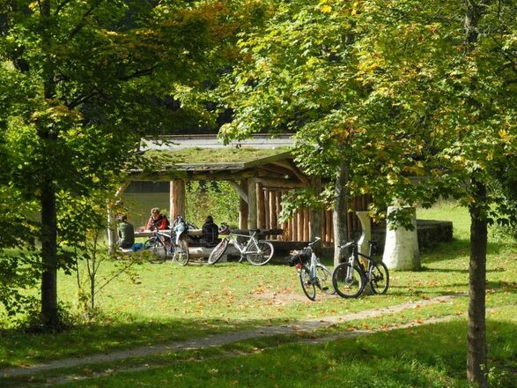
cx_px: 258
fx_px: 2016
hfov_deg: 14.6
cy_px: 194
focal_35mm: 135
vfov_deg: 11.0
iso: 100
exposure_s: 1/204
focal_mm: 28.9
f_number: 5
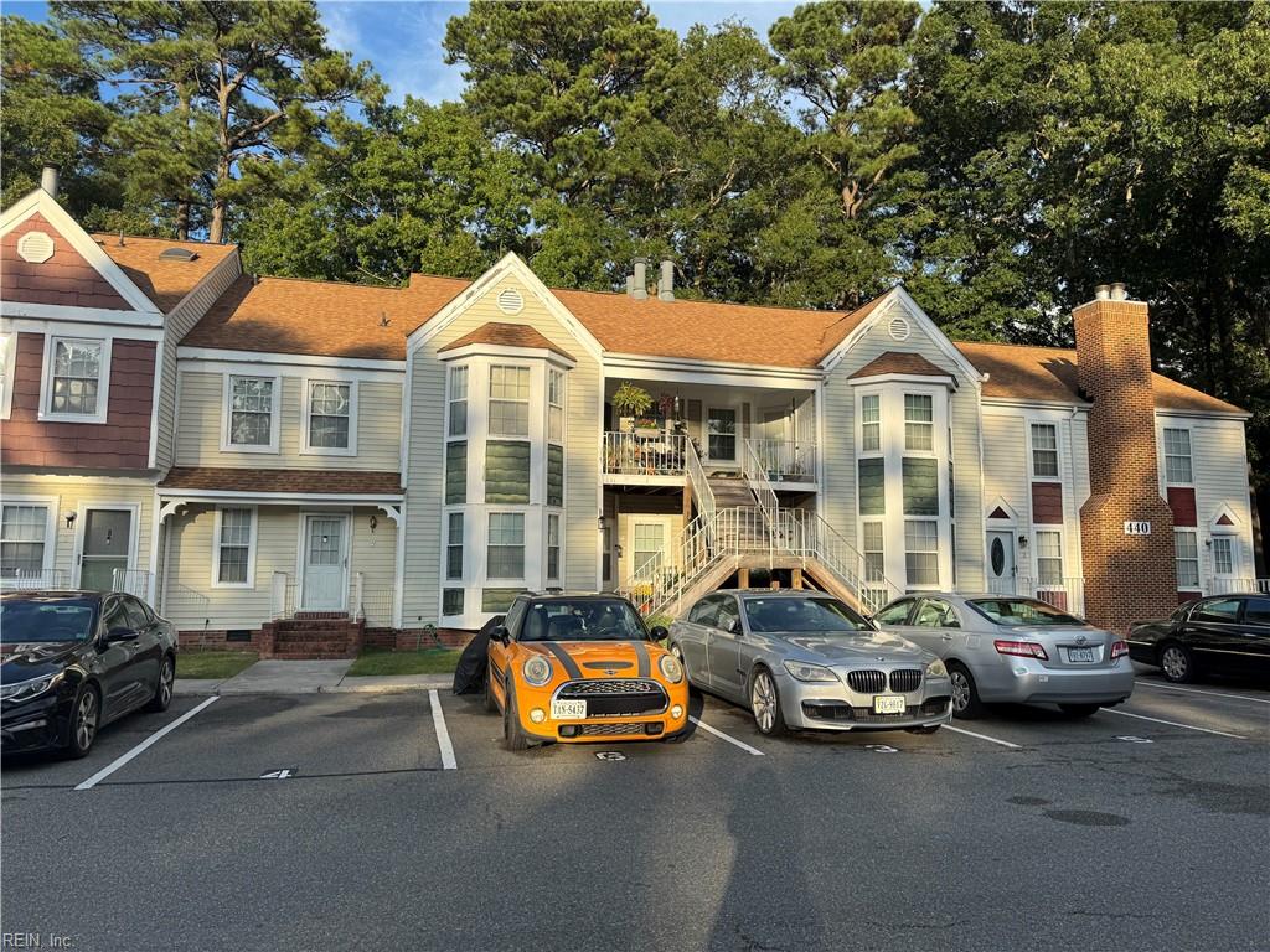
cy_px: 476
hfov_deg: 71.6
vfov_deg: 56.8
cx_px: 635
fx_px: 881
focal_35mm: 24
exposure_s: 1/2604
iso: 80
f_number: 1.78
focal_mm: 6.76
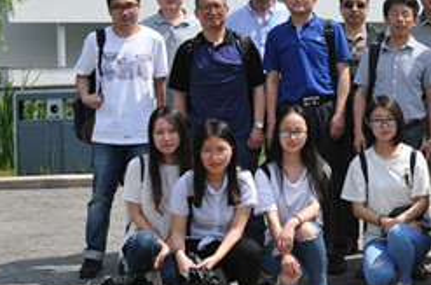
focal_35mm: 82
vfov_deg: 16.4
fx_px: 979
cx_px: 365
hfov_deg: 24.3
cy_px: 64
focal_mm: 27
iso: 400
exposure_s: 1/400
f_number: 10
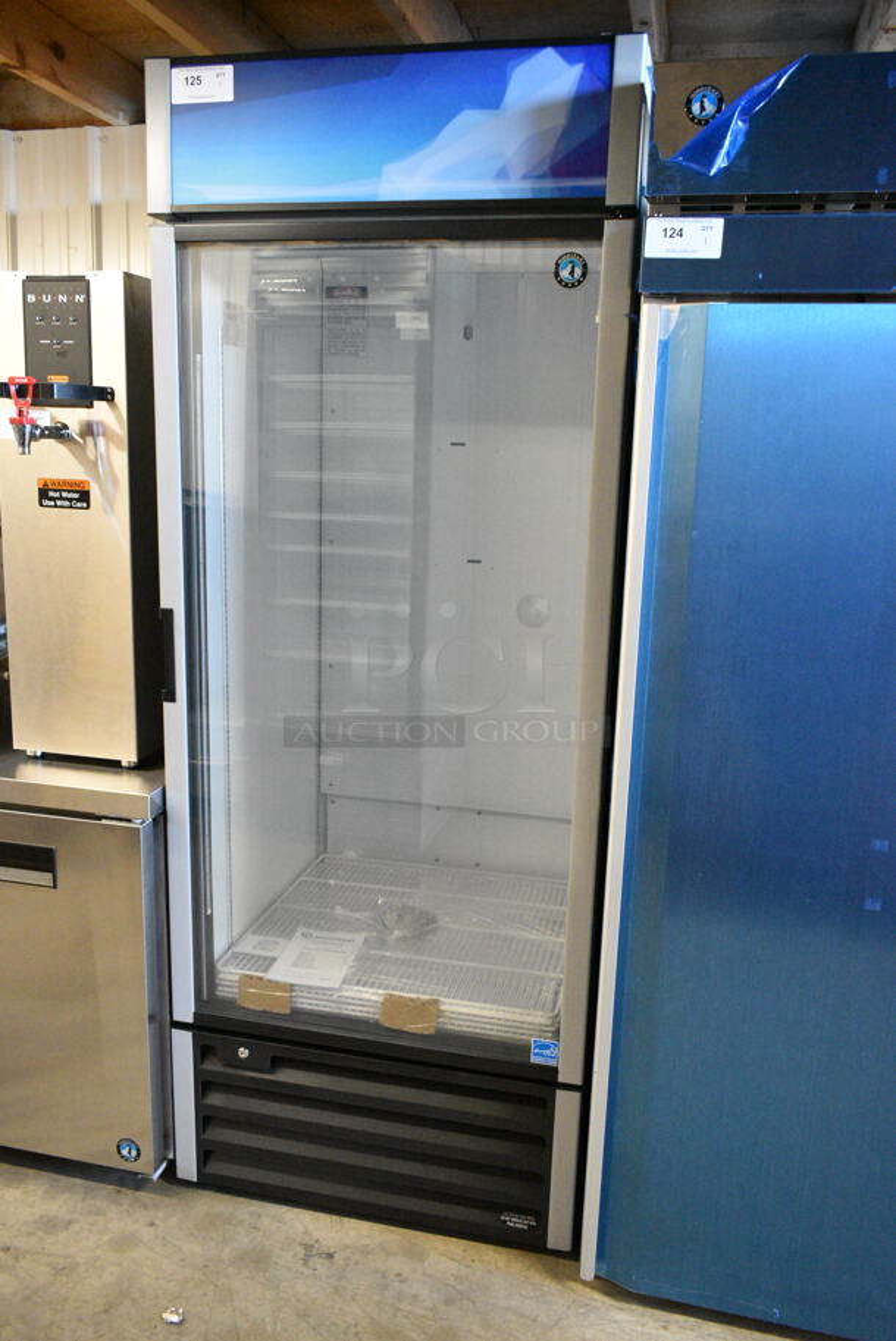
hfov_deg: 43.7
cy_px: 670
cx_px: 448
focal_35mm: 30
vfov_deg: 61.9
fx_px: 1118
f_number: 5
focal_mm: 20
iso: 6400
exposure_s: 1/100
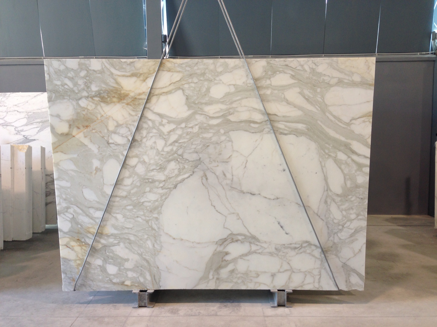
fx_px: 417
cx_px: 218
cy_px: 164
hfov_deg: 55.4
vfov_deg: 42.9
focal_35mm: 33
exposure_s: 1/24
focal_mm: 4.13
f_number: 2.4
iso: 50
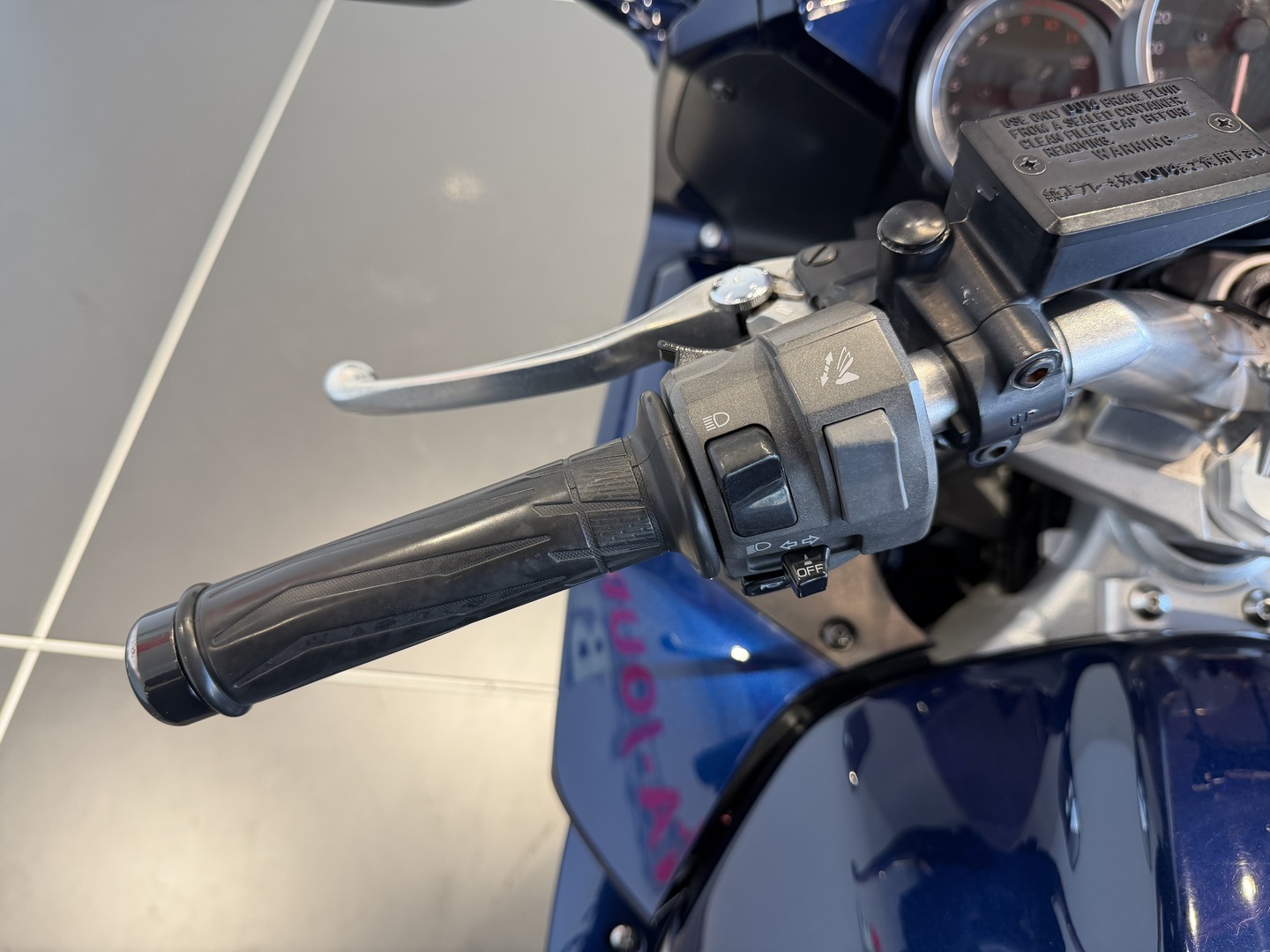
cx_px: 635
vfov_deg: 56.8
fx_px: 881
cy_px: 476
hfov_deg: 71.6
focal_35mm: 24
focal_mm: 6.76
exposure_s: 1/121
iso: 200
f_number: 1.78
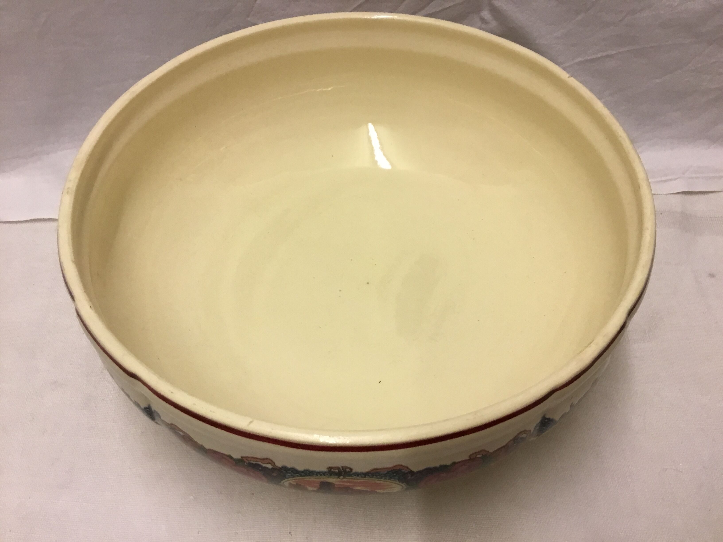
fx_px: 647
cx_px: 362
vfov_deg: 45.4
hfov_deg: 58.4
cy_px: 271
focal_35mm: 31
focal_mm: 3.3
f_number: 2.4
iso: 50
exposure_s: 1/33
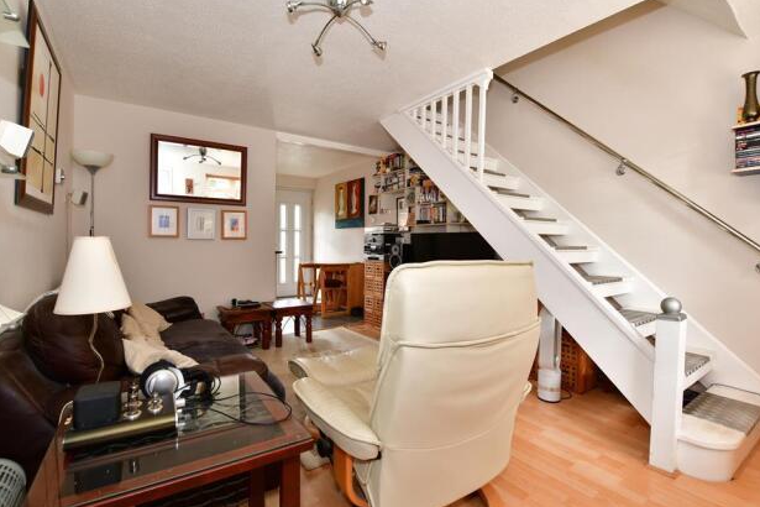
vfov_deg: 73.7
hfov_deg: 96.7
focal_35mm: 16
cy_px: 245
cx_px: 381
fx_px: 338
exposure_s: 1/2
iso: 160
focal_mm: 10
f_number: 7.1
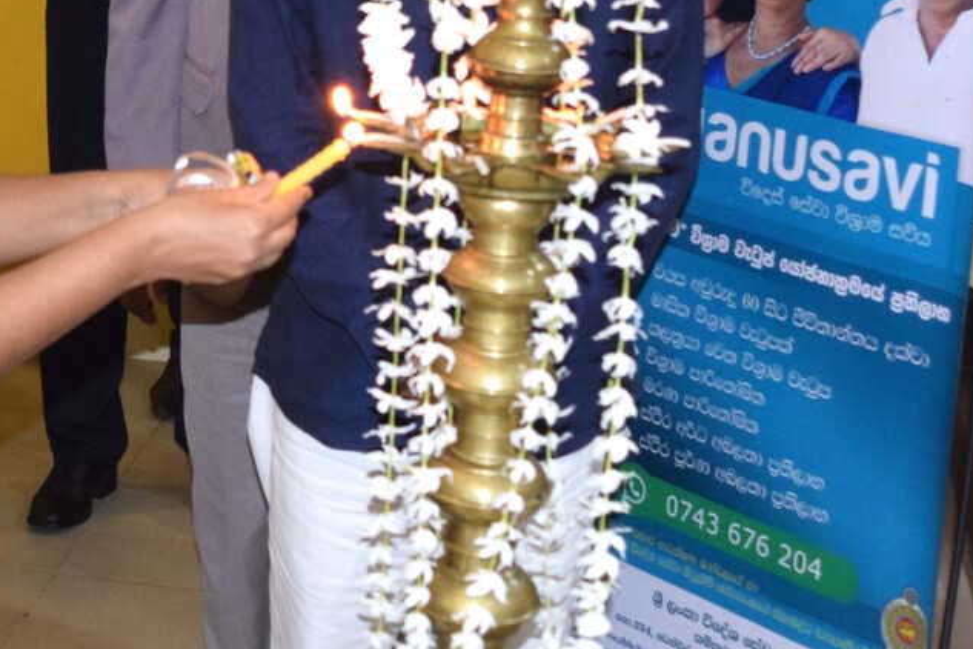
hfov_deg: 28.6
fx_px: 1730
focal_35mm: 64
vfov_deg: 20.4
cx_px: -91
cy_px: -46
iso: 1250
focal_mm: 18
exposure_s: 1/60
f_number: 3.5
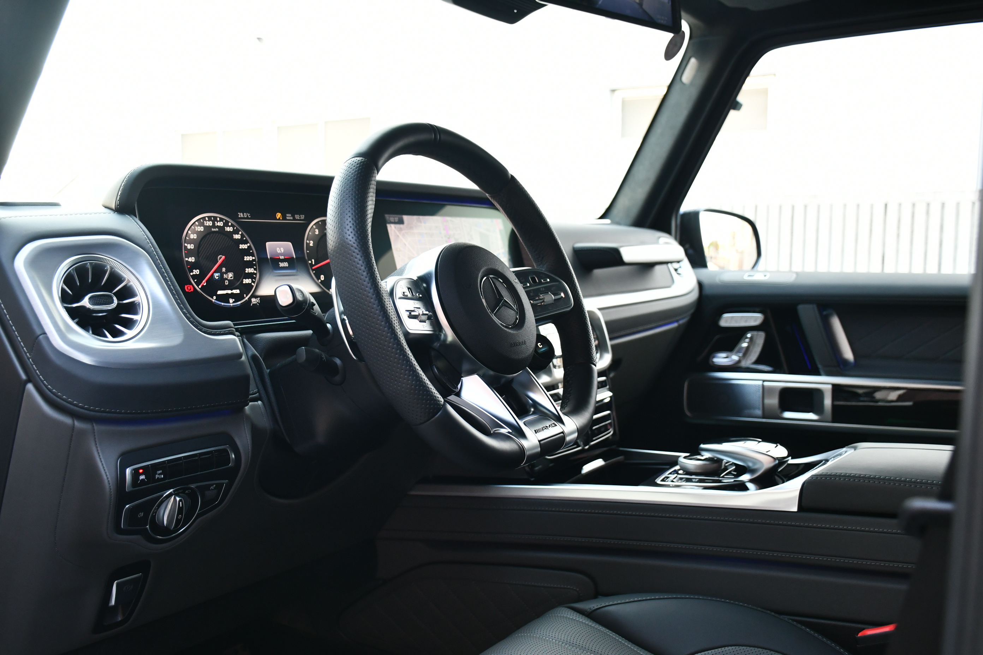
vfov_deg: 38.9
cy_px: 328
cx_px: 492
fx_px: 928
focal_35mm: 34
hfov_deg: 55.8
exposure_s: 1/40
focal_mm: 23
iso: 900
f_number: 3.8
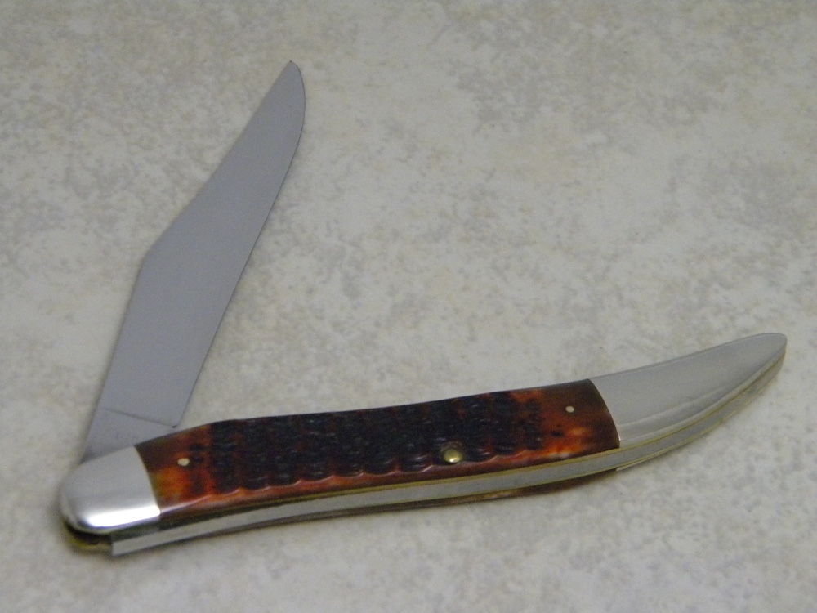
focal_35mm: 105
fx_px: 2478
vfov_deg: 14.1
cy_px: 306
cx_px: 408
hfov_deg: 18.7
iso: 800
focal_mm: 19
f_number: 4.7
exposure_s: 1/40.2
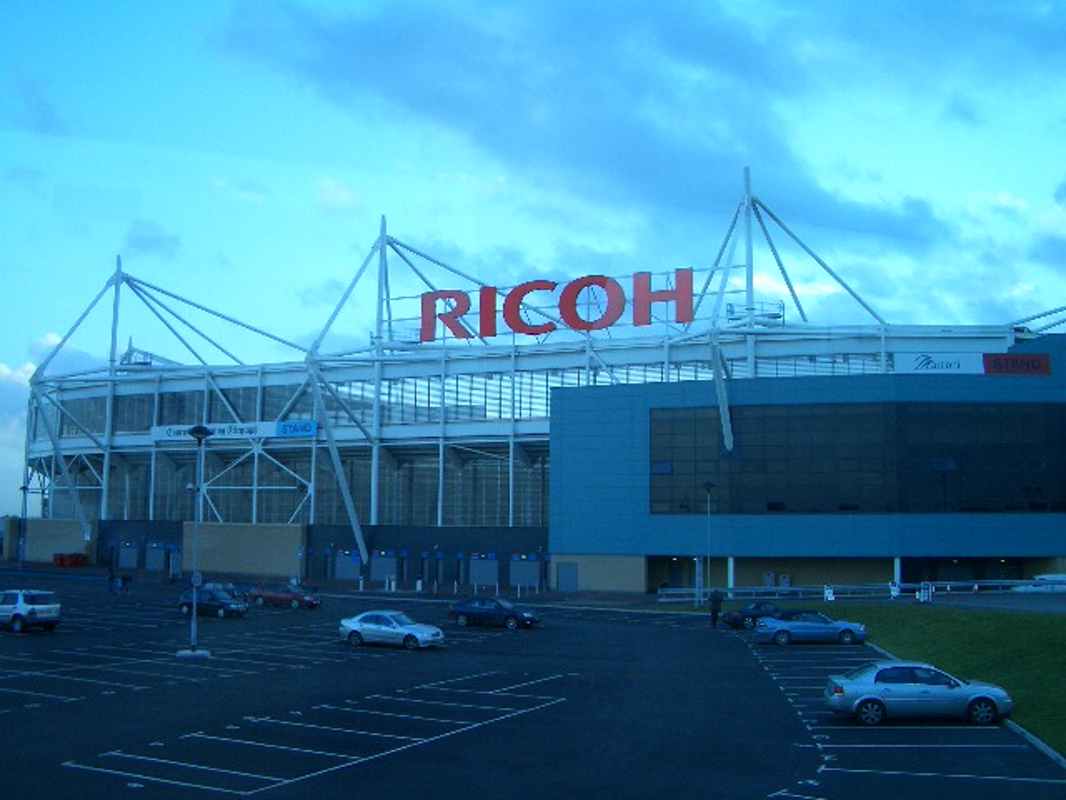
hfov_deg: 52.6
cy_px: 400
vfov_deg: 40.7
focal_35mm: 35
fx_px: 1078
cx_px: 533
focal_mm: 5.8
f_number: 4.3
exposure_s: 1/80
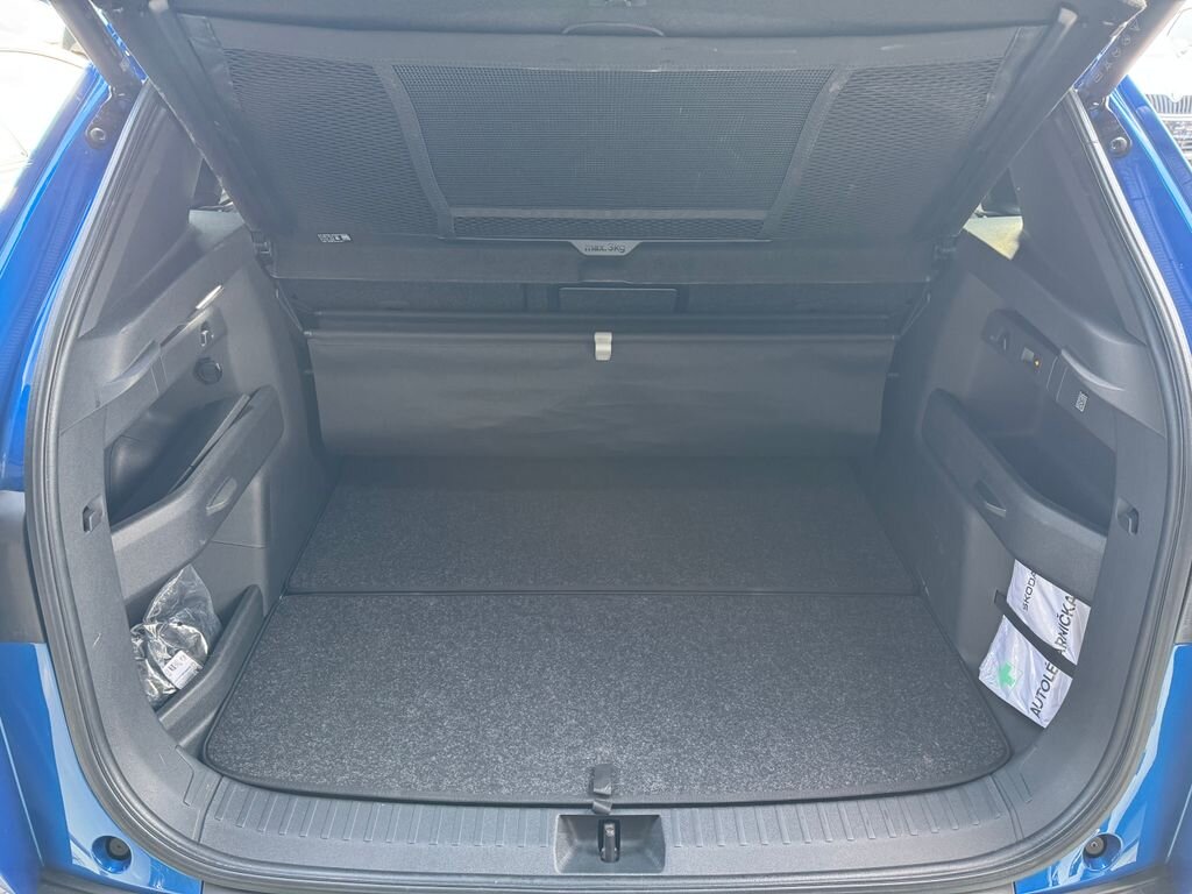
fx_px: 826
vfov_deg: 56.8
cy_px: 447
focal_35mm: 24
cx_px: 596
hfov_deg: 71.6
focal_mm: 6.76
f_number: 1.78
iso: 250
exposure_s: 1/60
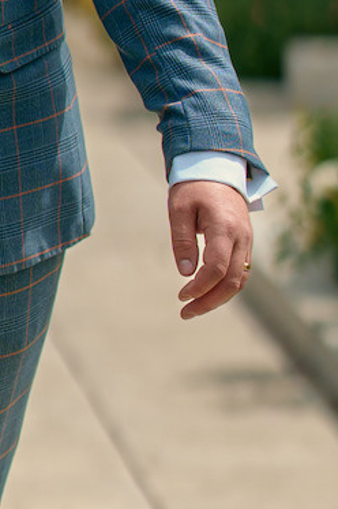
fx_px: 6180
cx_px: -401
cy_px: 151
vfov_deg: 4.7
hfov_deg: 3.1
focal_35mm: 438
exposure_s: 1/8000
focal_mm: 85
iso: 100
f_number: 1.4
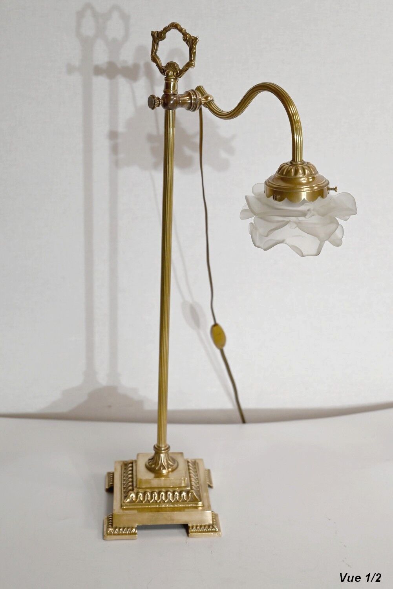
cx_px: 196
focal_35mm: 50
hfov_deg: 27.0
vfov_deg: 39.6
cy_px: 294
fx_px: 818
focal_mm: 50
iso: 1100
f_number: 6.3
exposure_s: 1/125
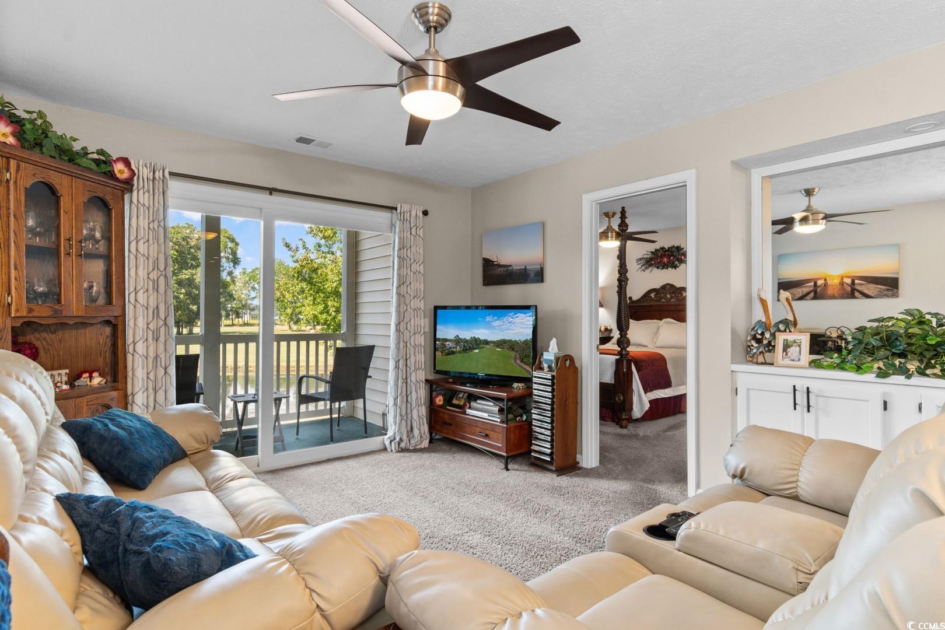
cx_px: 472
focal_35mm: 19
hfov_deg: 86.9
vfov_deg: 64.6
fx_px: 499
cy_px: 315
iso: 100
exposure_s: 1/8
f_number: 4.8
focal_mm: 13
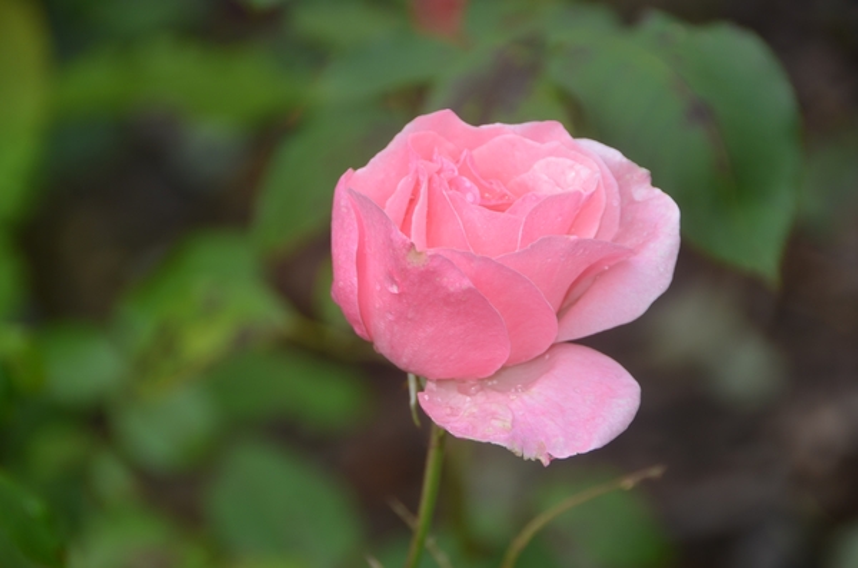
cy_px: 284
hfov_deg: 6.9
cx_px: 429
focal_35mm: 300
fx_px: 7133
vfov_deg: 4.6
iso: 100
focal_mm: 200
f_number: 5.6
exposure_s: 1/125
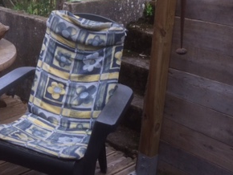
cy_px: 35
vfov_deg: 22.6
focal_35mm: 64
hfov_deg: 28.1
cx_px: -8
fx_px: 431
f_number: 2.2
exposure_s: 1/277
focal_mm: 4.15
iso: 32
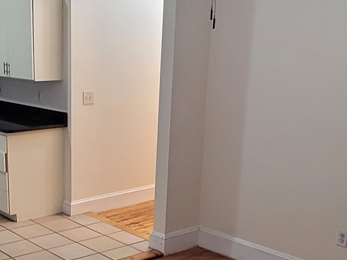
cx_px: 84
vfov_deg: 28.8
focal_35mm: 50
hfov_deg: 37.2
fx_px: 501
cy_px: 187
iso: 320
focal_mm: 2.2
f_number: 2.2
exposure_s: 1/30
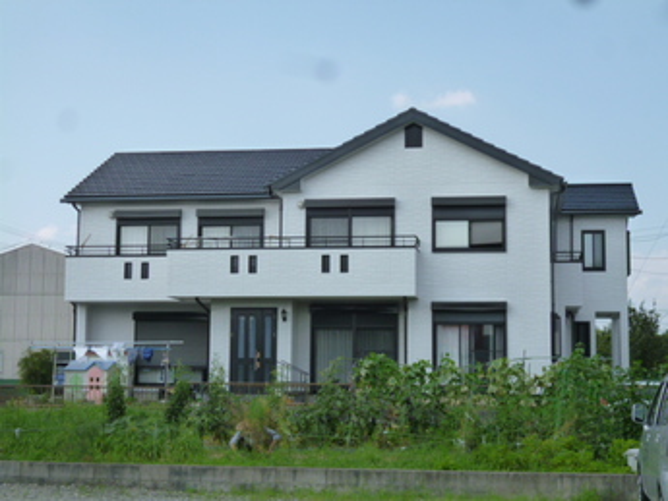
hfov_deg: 31.2
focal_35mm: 62
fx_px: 1197
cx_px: 334
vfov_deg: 23.7
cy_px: 250
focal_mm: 11
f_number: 3.9
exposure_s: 1/500
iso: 160
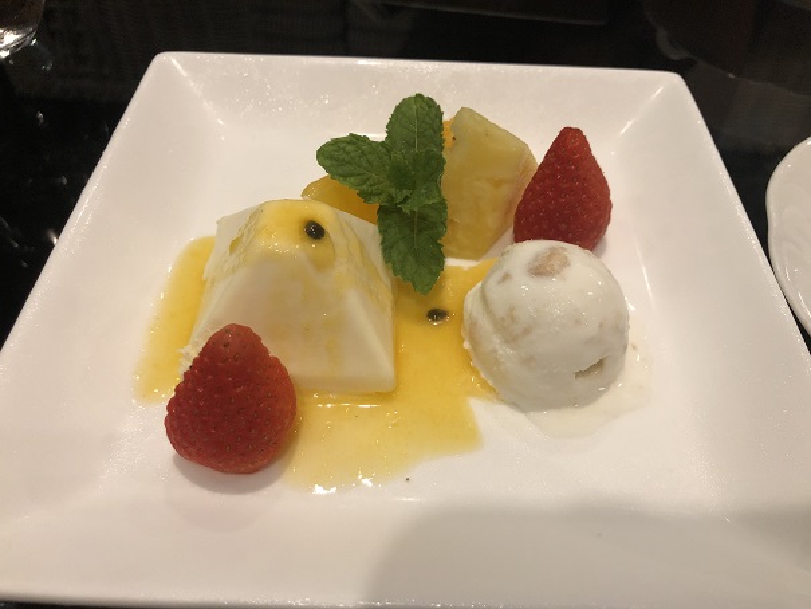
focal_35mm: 28
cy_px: 304
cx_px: 406
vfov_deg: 49.8
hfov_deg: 63.4
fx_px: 656
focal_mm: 4
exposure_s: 1/15
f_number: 1.8
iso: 80
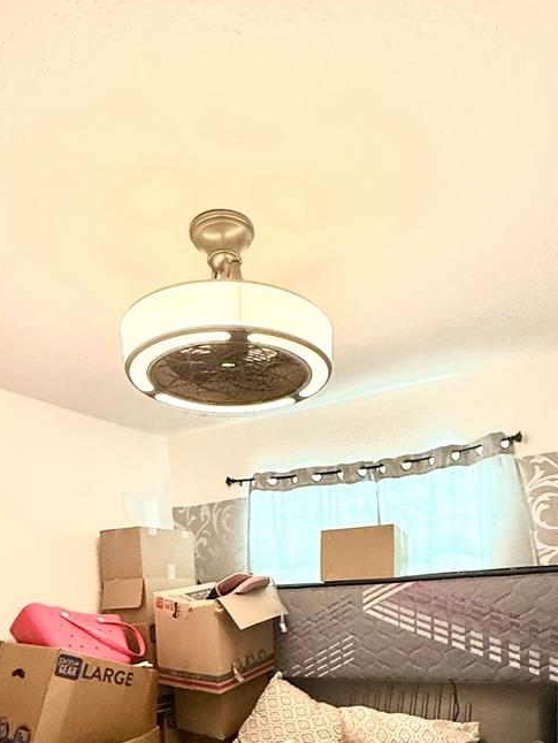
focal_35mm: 26
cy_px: 658
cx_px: 292
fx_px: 558
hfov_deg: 53.1
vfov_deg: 58.4
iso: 500
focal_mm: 2.22
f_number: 2.2
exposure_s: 1/60
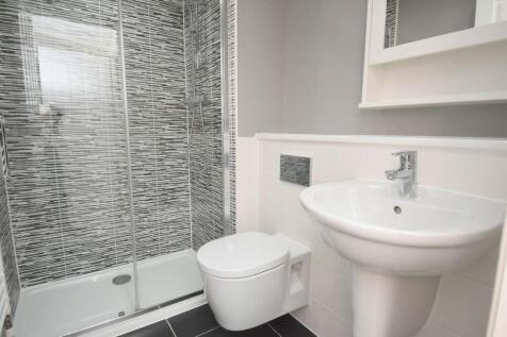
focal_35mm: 20
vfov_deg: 63.2
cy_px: 168
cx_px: 254
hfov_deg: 85.4
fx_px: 275
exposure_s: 1/125
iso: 1250
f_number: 4
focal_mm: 13
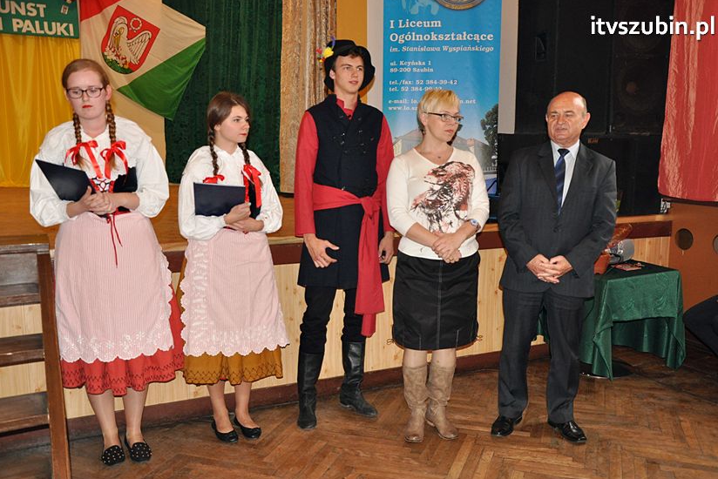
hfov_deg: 55.8
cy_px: 243
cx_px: 363
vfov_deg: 38.9
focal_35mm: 34
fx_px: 678
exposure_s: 1/60
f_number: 4
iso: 800
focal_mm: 22
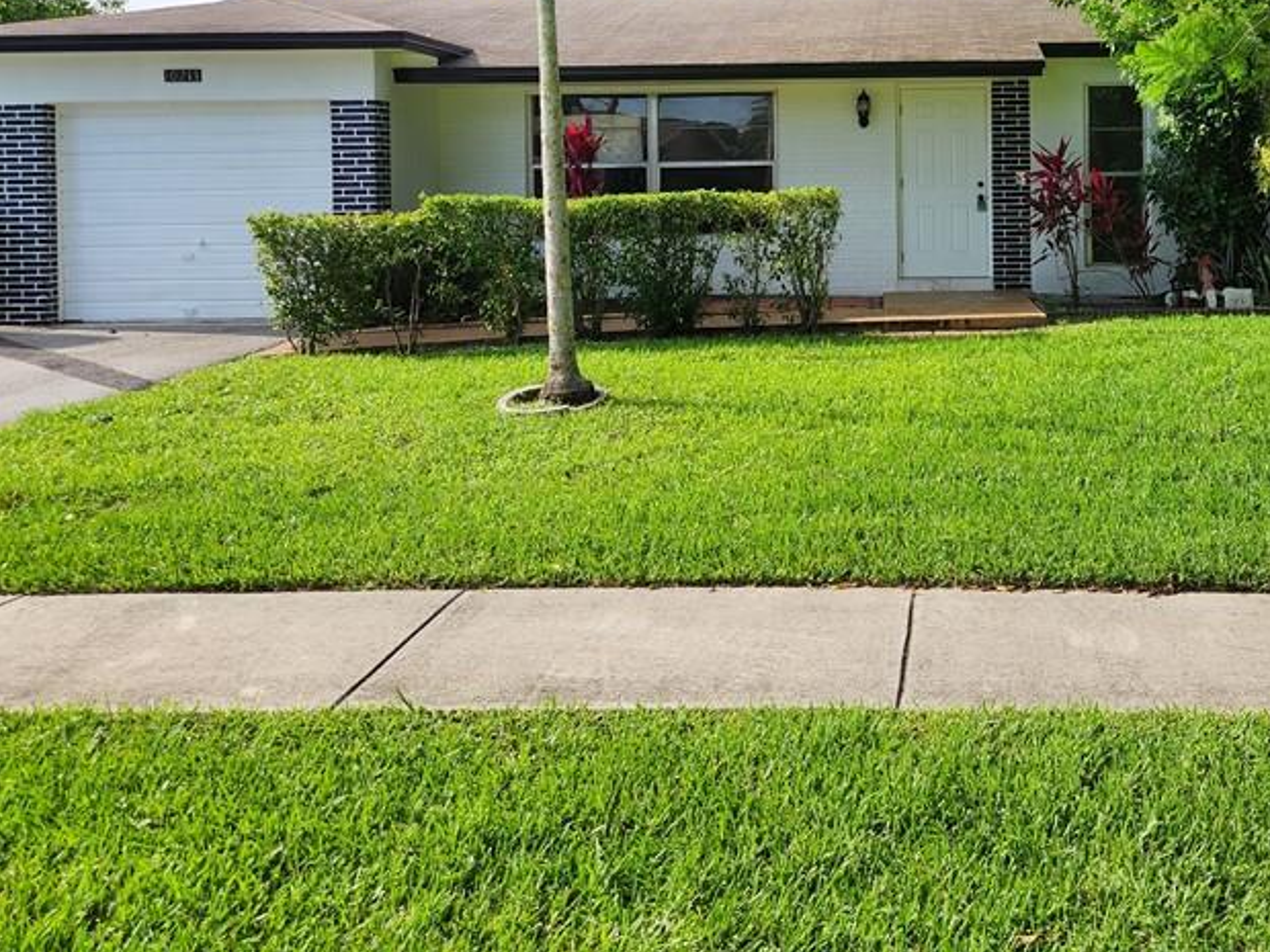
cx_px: 883
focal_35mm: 38
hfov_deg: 47.9
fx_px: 1394
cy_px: 201
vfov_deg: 36.5
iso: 20
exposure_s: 1/1410
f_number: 1.8
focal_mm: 5.4
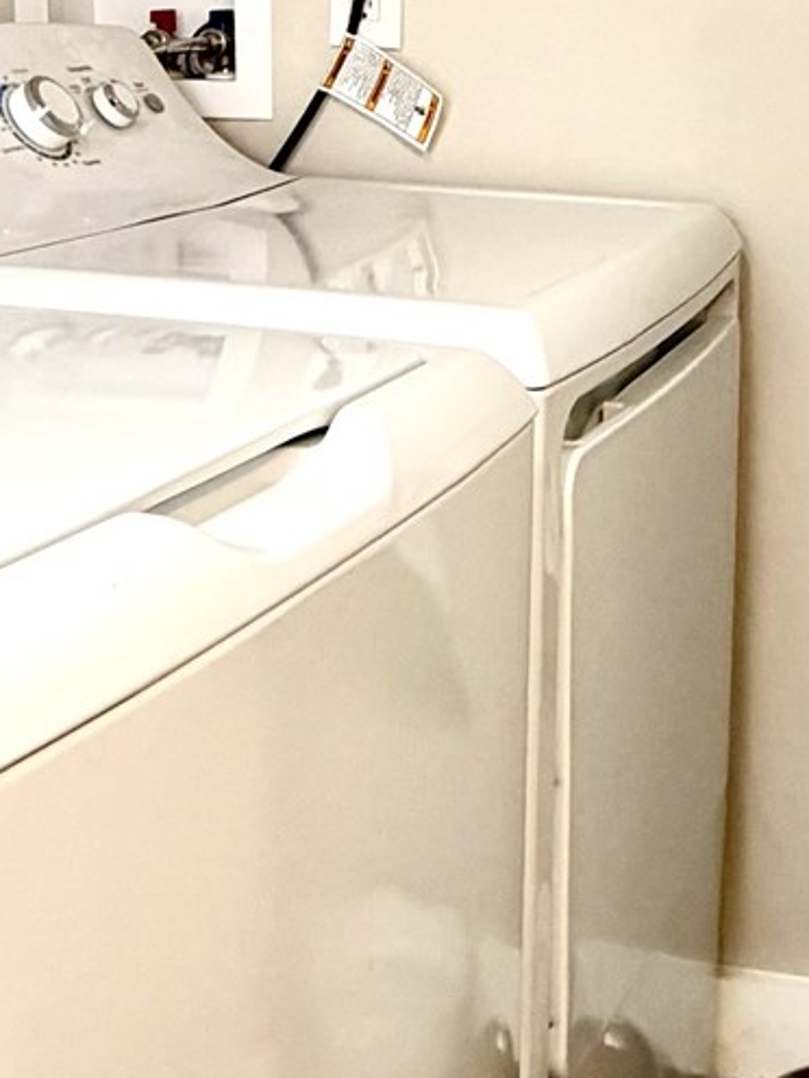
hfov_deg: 22.2
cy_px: 250
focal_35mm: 65
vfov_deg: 29.3
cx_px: 672
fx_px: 2025
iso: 160
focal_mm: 2.22
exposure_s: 1/60
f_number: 2.2
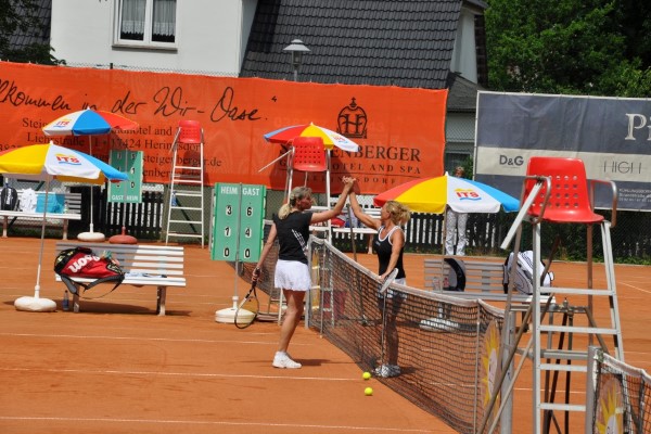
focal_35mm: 158
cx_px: 326
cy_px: 217
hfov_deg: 13.0
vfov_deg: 8.7
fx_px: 2848
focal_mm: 105
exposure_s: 1/500
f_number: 11
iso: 200
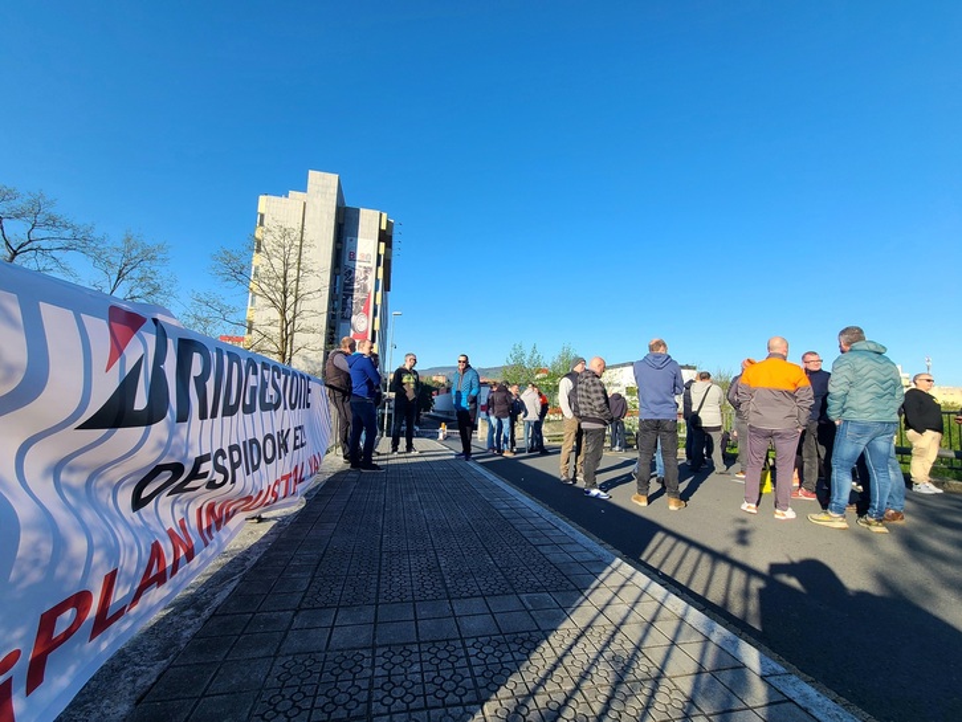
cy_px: 361
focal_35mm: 13
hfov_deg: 106.2
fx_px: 361
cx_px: 481
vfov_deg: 89.9
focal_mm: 2.2
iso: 50
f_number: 2.2
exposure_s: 1/1111
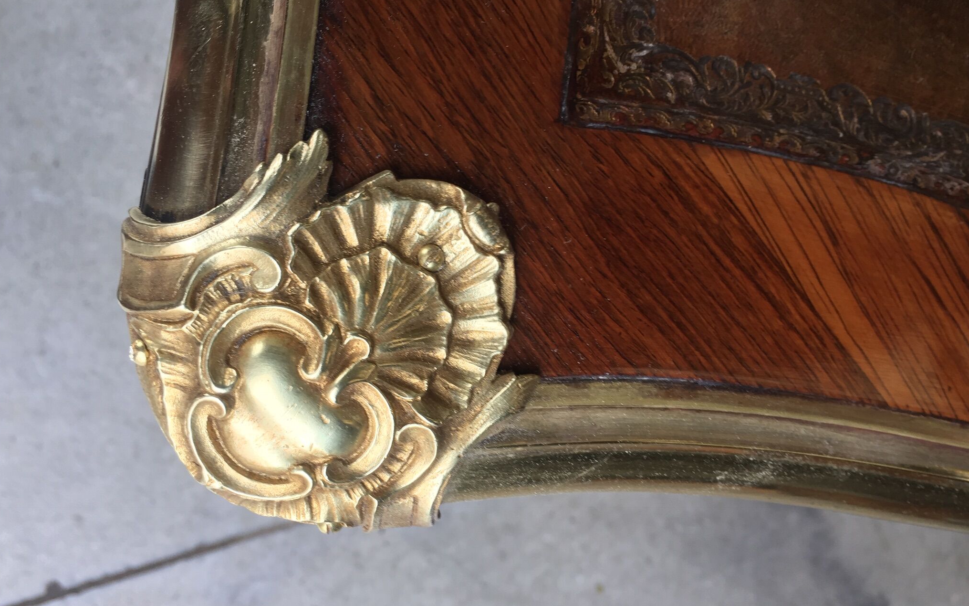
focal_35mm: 31
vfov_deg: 40.6
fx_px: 819
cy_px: 319
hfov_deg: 61.2
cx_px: 482
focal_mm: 4.15
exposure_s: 1/50
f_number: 2.2
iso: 32
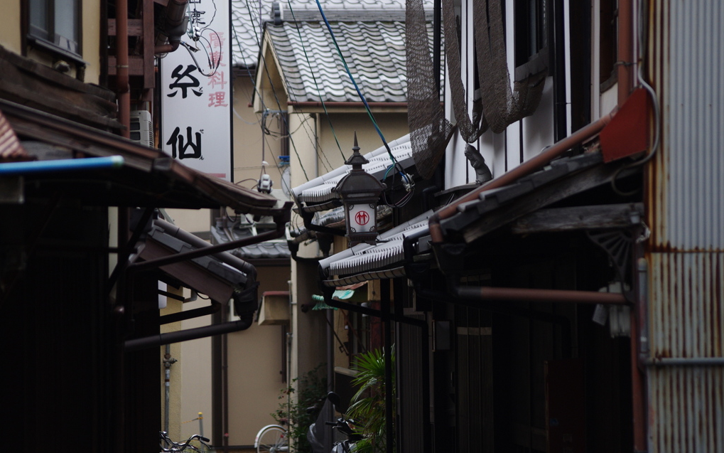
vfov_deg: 5.7
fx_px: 4538
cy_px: 222
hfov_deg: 9.1
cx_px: 362
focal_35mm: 230
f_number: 4.5
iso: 400
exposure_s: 1/200
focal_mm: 150
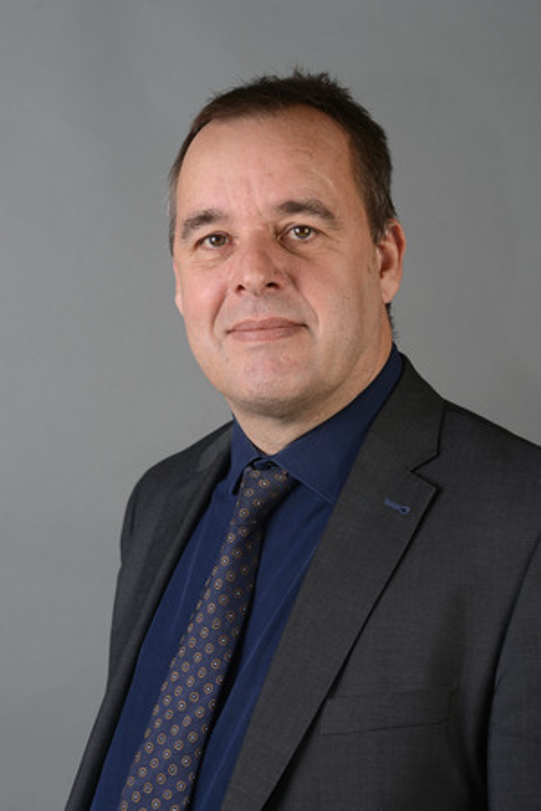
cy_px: 406
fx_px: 1916
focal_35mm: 85
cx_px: 270
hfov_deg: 16.1
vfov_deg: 23.9
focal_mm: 85
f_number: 13
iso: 100
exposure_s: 1/200
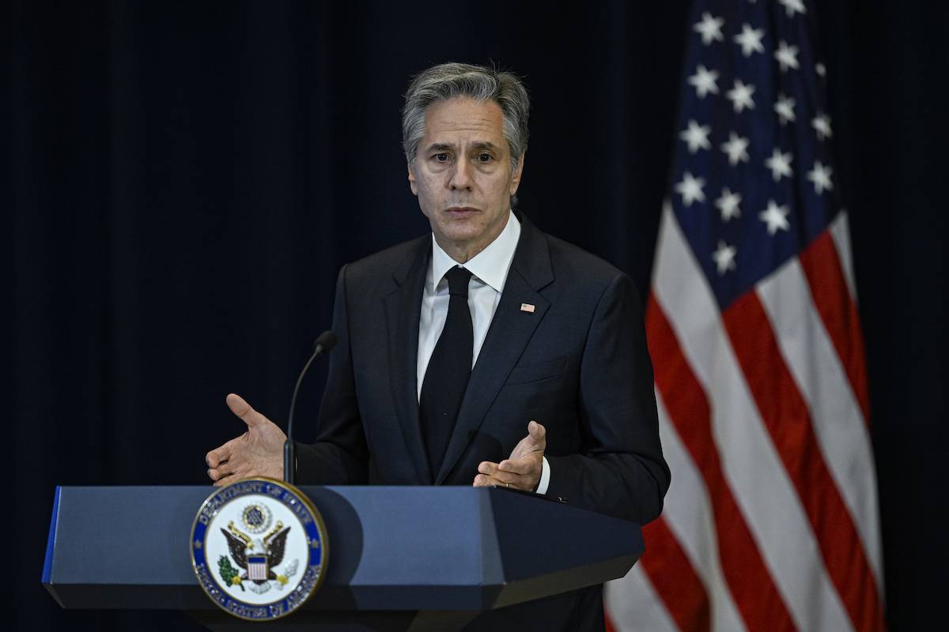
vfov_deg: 3.4
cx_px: 474
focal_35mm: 400
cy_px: 316
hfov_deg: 5.2
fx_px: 10544
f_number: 3.2
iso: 2500
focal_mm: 400
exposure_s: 1/320
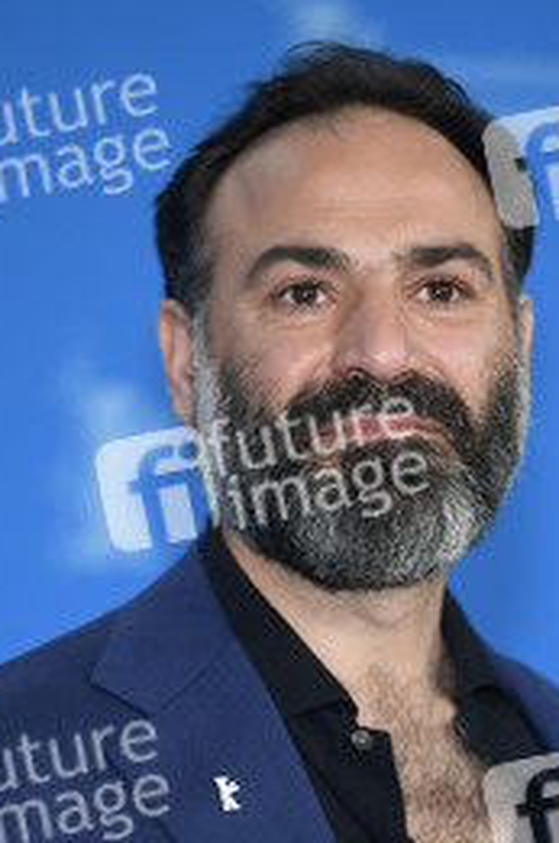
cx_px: 355
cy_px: 636
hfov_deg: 4.5
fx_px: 7179
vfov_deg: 6.7
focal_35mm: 307
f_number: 4
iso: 640
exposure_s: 1/400
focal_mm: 200
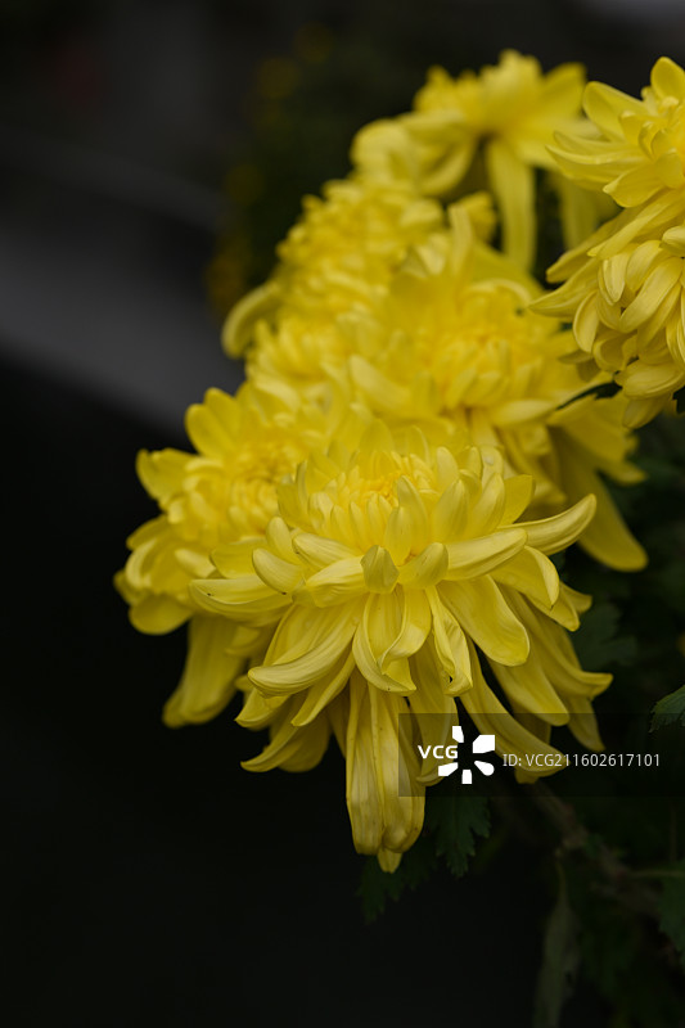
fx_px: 2398
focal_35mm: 84
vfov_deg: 24.2
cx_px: 342
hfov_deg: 16.3
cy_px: 514
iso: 200
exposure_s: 1/640
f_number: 6.3
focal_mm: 84
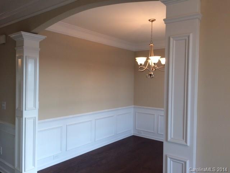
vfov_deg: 48.2
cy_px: 86
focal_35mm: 29
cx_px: 115
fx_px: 193
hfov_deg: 61.7
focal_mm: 4.15
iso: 32
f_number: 2.2
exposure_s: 1/60
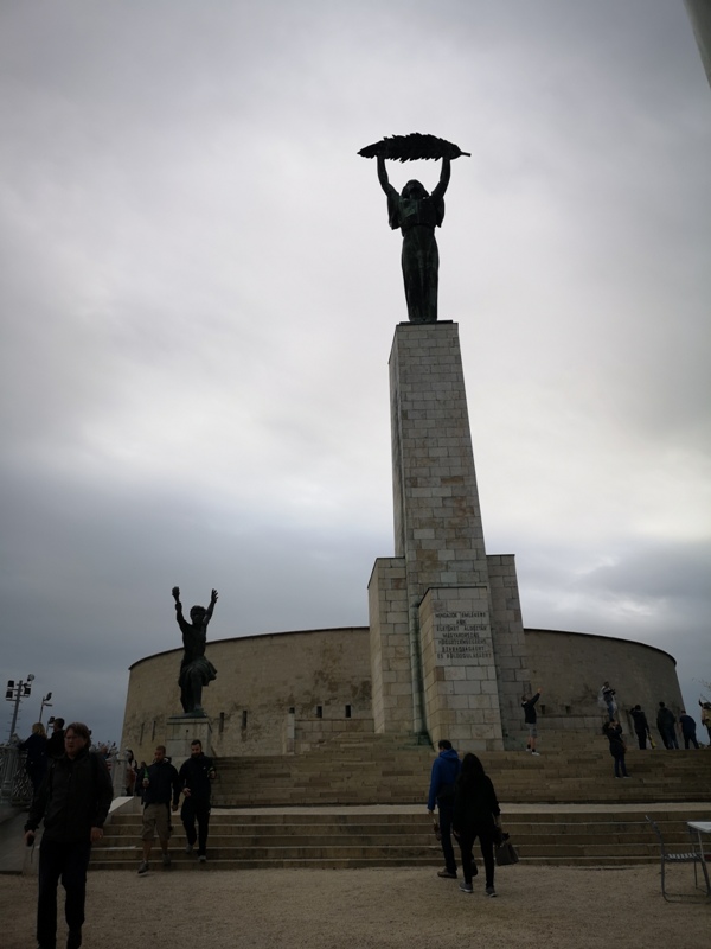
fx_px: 739
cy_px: 474
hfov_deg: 51.4
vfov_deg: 65.3
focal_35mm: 27
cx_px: 356
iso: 50
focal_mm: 3.95
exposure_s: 1/989
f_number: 1.8
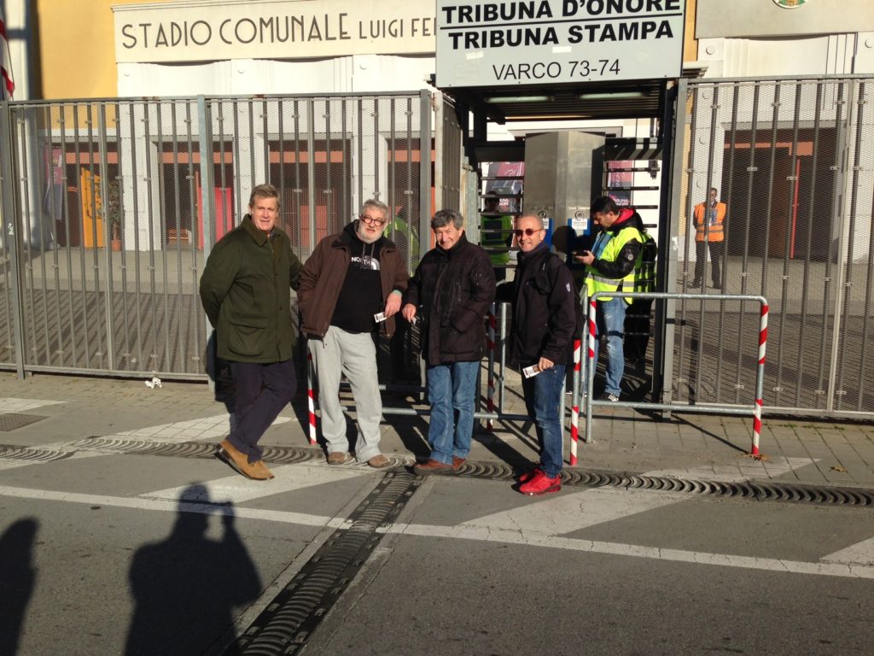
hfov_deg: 55.4
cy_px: 328
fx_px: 833
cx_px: 437
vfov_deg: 42.9
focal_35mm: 33
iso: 50
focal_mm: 4.12
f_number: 2.4
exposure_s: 1/2088
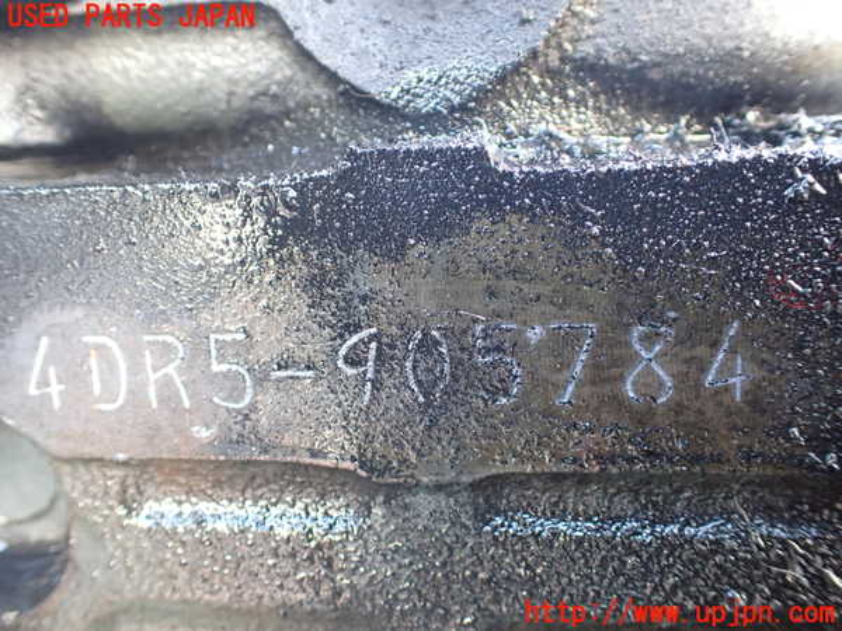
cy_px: 316
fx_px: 730
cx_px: 421
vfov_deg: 46.8
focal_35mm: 30
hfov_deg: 60.0
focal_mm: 5.4
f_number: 2.3
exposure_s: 1/40
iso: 800
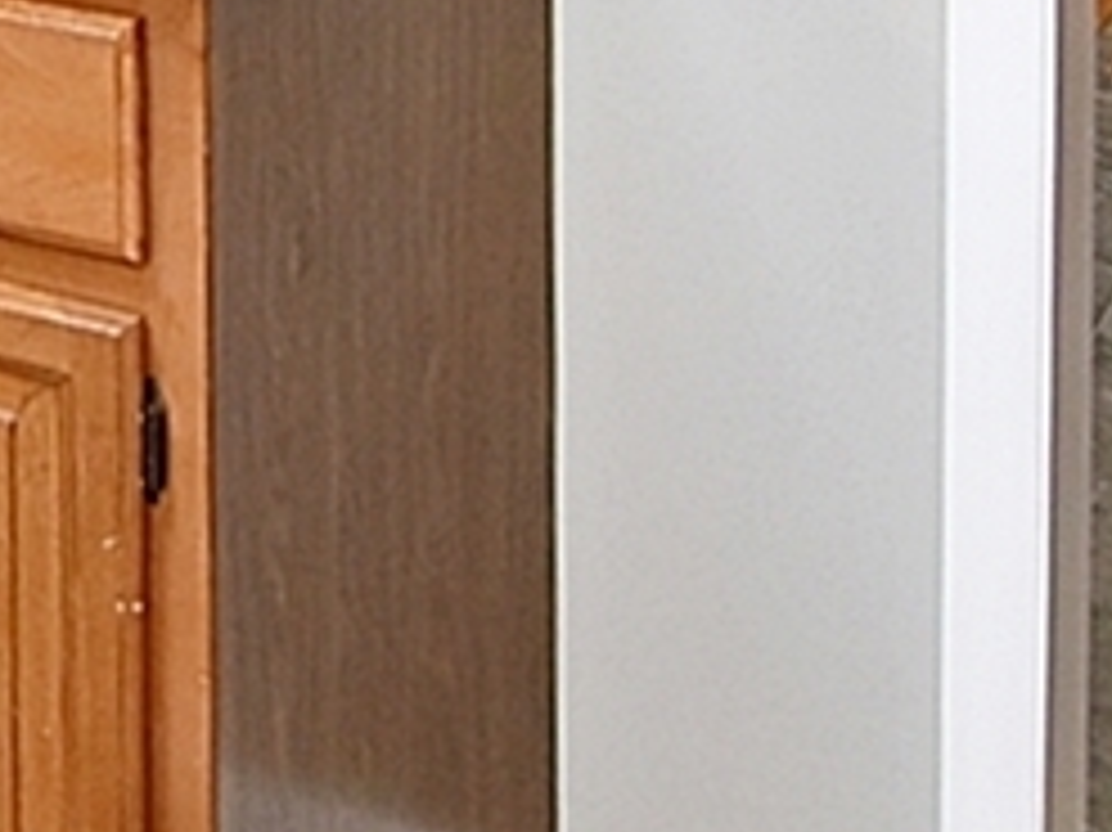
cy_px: -1025
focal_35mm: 104
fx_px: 3344
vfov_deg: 12.0
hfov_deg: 16.7
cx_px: -666
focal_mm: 11
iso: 800
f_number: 4.8
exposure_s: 1/90
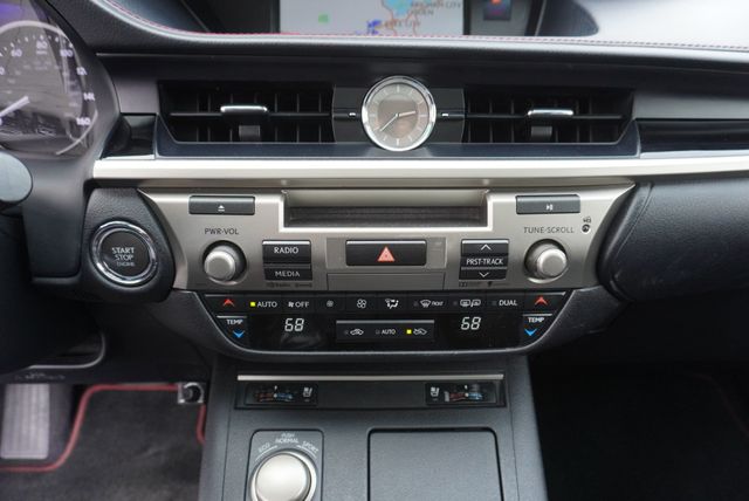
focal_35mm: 24
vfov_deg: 53.2
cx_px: 374
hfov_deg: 73.7
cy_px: 250
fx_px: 500
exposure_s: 1/320
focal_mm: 16
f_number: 4
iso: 1000
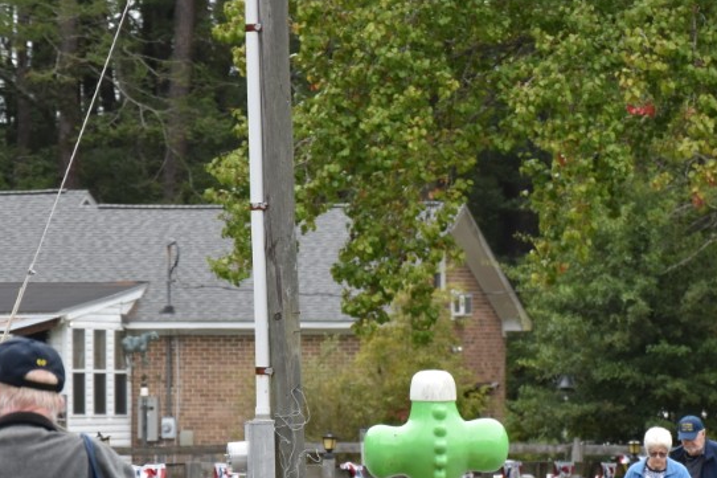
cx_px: 476
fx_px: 6671
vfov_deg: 4.1
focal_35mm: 335
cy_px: 373
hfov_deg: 6.2
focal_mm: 105
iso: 400
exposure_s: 1/400
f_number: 5.6
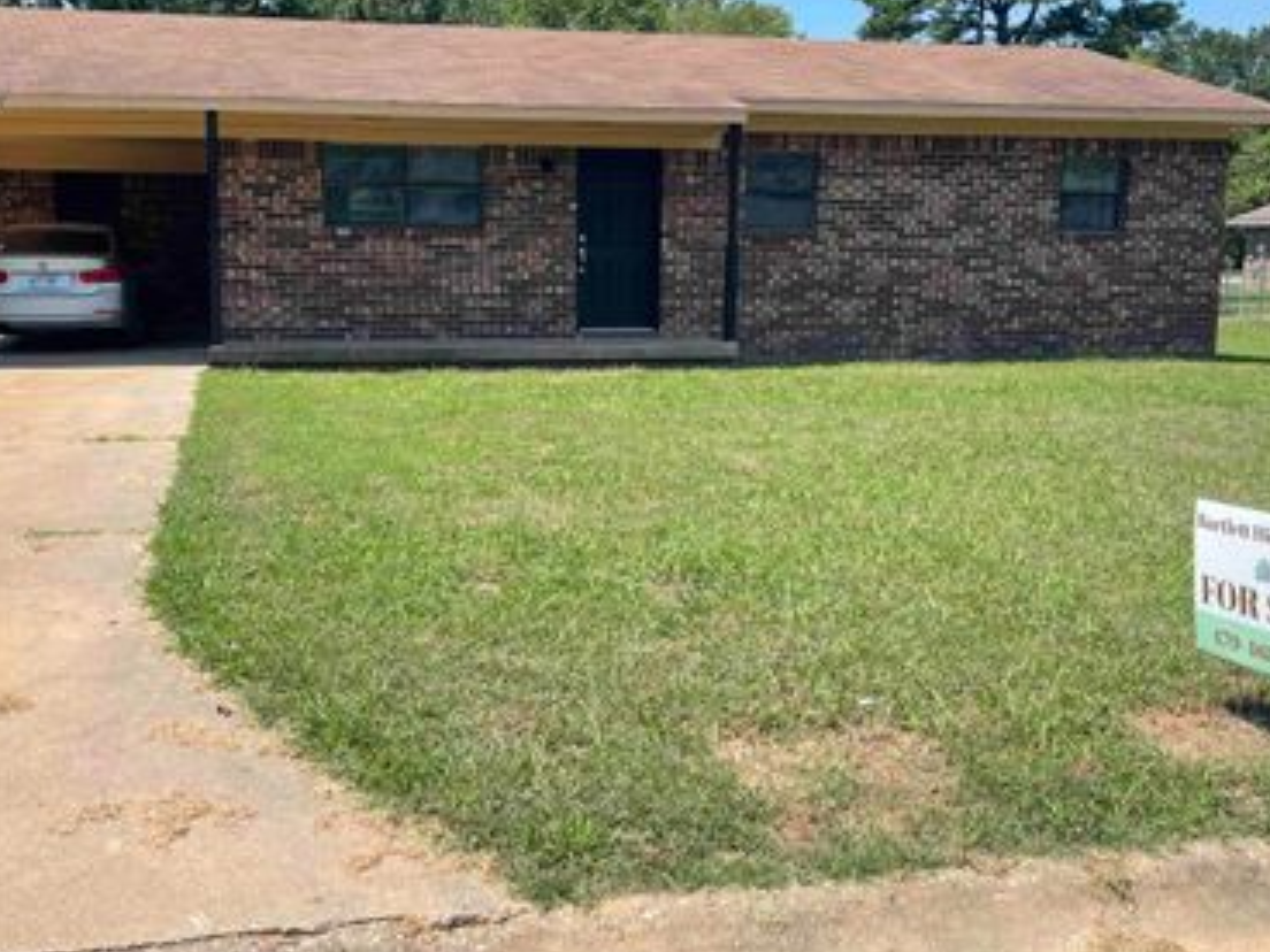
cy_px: 402
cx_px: 514
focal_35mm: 34
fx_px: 1247
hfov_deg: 53.6
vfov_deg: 41.7
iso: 32
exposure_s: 1/2488
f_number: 1.6
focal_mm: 5.1
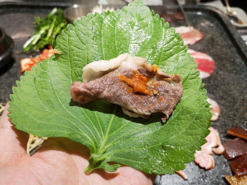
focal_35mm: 27
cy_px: 92
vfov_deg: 51.4
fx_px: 193
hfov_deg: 65.3
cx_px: 124
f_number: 1.8
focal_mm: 3.95
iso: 100
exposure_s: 1/60
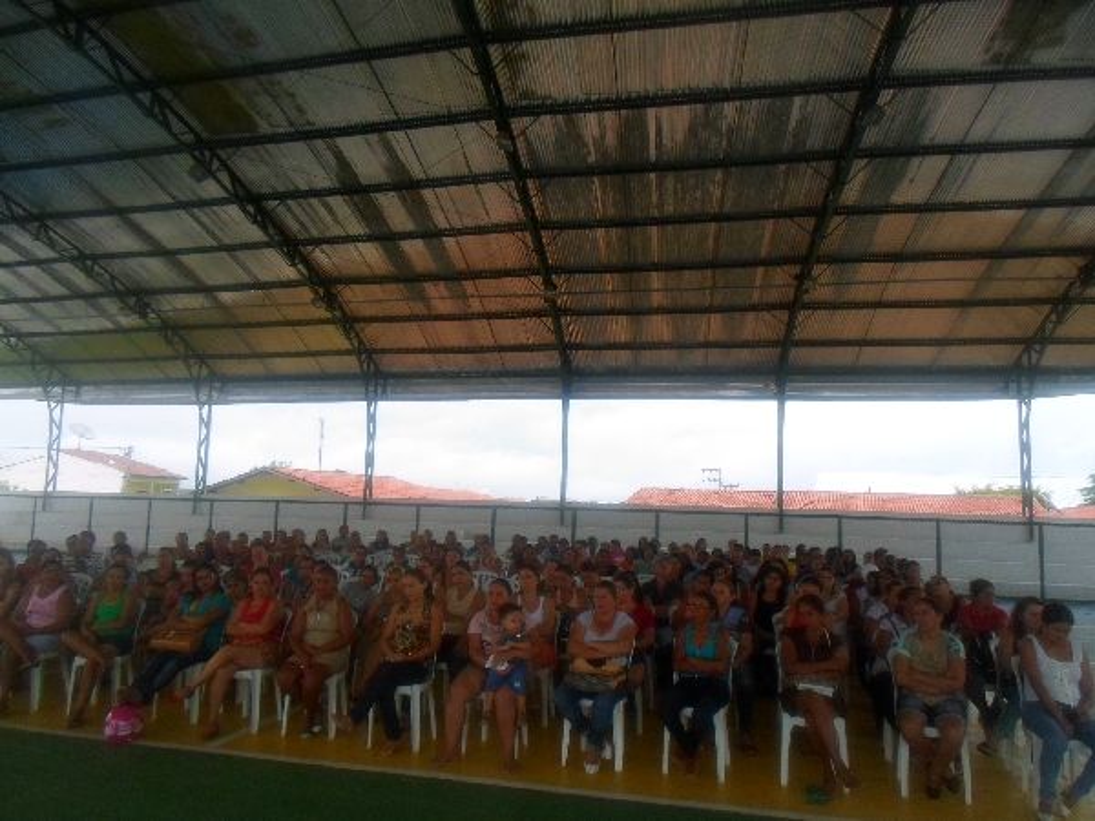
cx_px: 548
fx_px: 791
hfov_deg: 69.4
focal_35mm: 25
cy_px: 410
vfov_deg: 54.9
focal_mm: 4.5
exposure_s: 1/500
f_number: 2.5
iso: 80
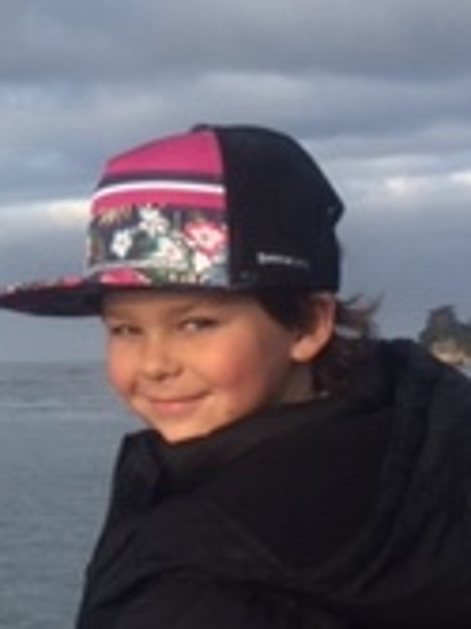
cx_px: -170
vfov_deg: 17.7
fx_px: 2016
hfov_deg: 12.8
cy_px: 192
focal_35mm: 111
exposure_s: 1/807
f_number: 2.2
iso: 32
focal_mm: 4.15
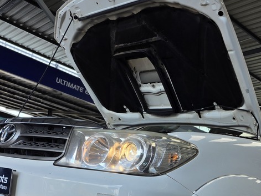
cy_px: 207
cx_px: 186
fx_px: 377
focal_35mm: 50
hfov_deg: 37.5
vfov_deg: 27.1
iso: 40
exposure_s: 1/359
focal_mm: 6.25
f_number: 1.7
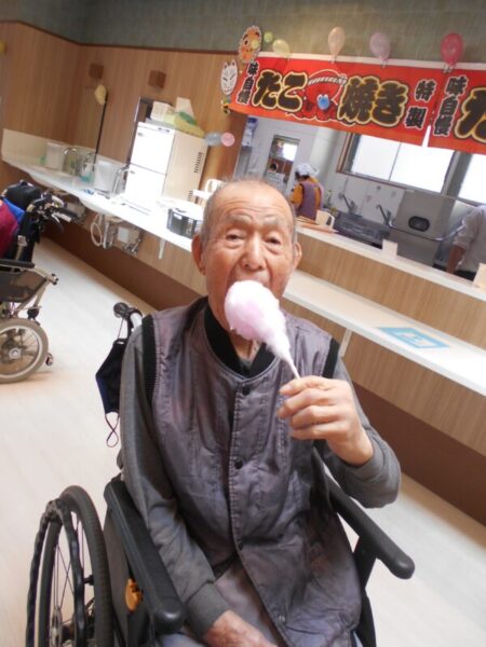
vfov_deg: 67.3
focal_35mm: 26
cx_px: 243
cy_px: 324
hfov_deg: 53.1
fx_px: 487
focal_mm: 4.6
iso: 80
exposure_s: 1/30
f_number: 3.2
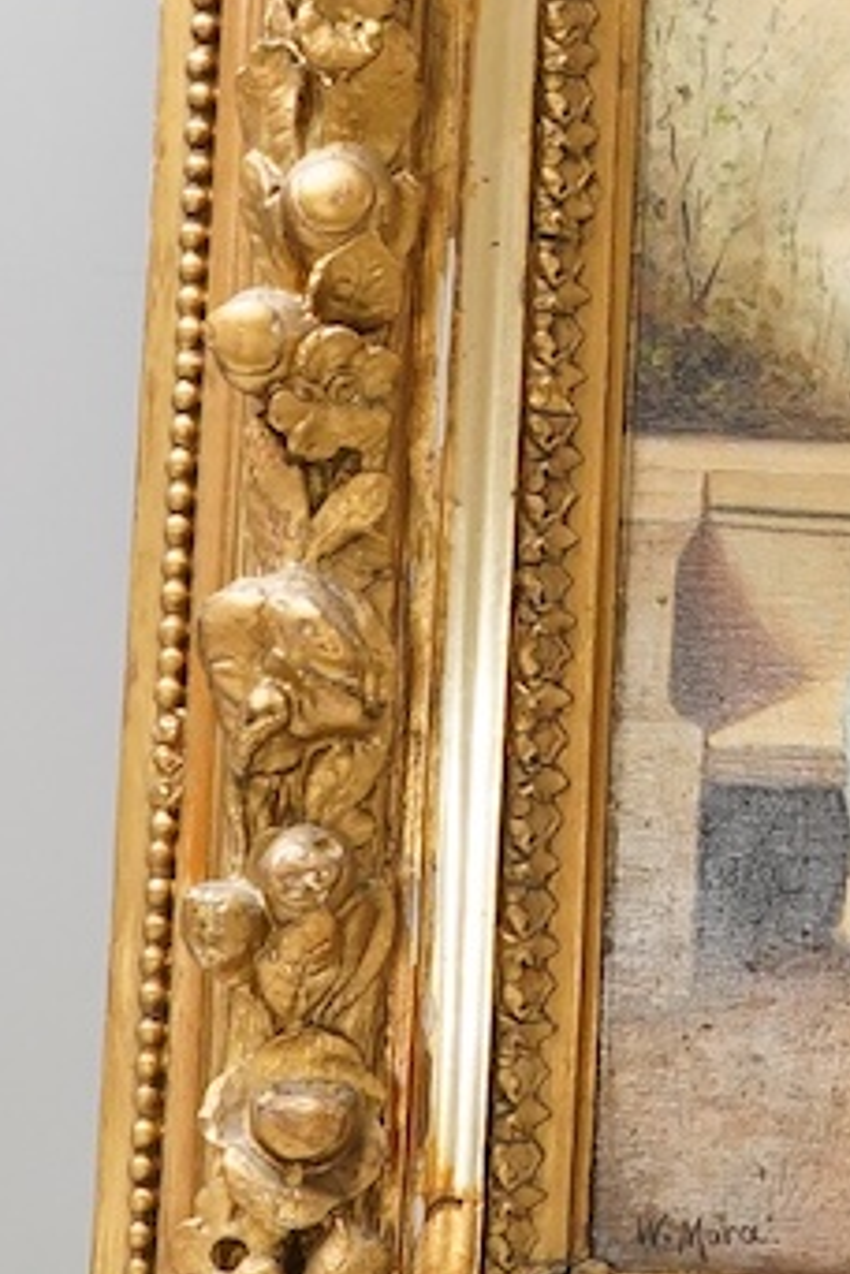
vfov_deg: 13.7
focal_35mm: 148
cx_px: 1007
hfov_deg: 9.2
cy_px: 84
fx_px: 5241
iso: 2500
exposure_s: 1/100
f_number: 8
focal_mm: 30
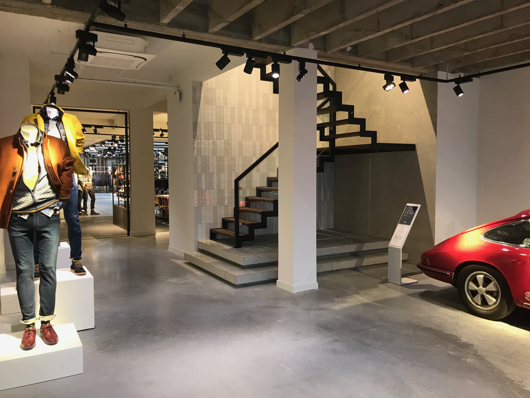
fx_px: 429
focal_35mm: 28
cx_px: 265
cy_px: 199
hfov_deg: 63.4
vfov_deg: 49.7
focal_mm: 3.99
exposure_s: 1/20
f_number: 1.8
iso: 32
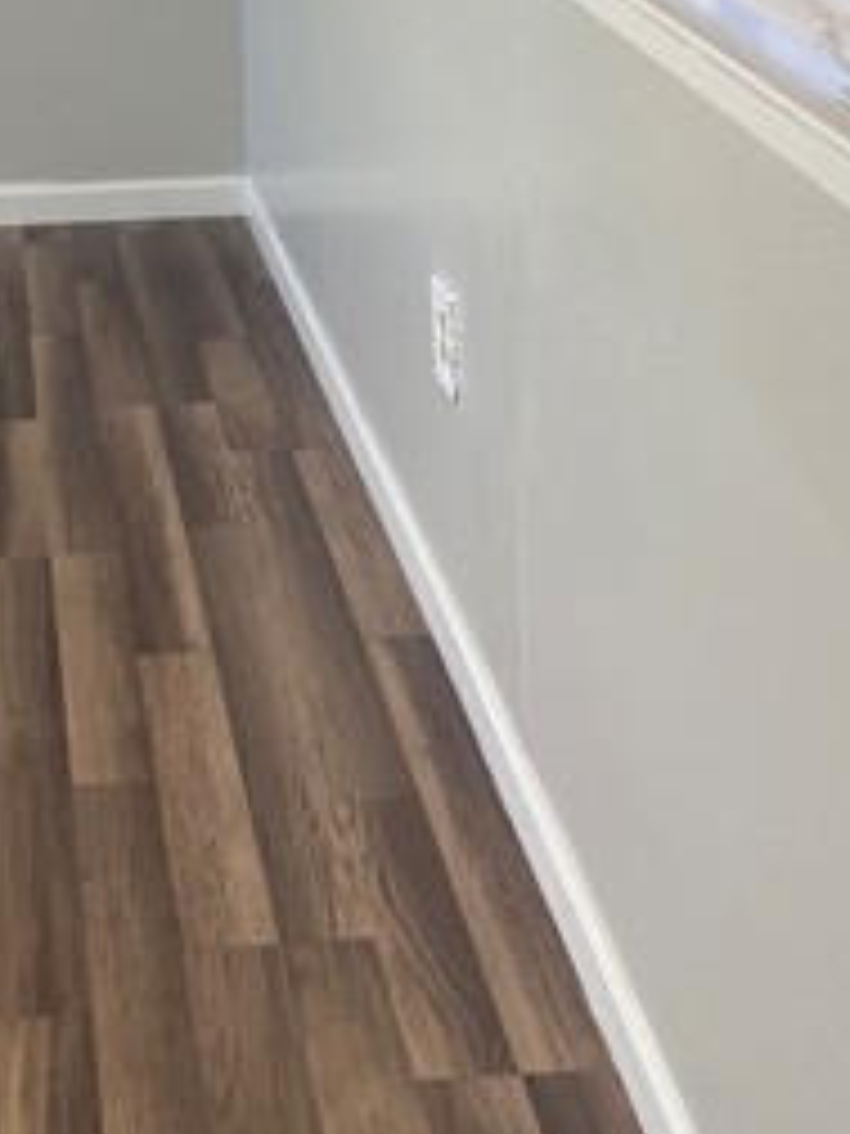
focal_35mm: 61
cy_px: -162
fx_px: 1997
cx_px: 0
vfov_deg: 28.3
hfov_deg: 23.1
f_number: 1.78
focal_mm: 6.76
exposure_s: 1/240
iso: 125
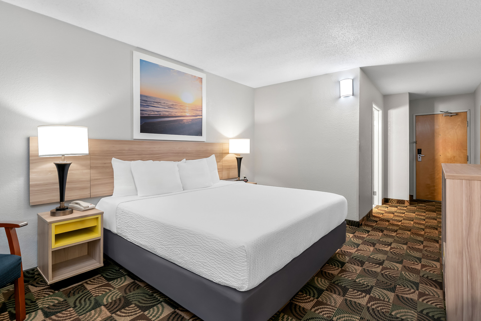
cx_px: 240
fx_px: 227
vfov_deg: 70.4
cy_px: 160
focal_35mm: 17
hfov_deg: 93.3
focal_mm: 8
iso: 200
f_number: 8
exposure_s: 2.5
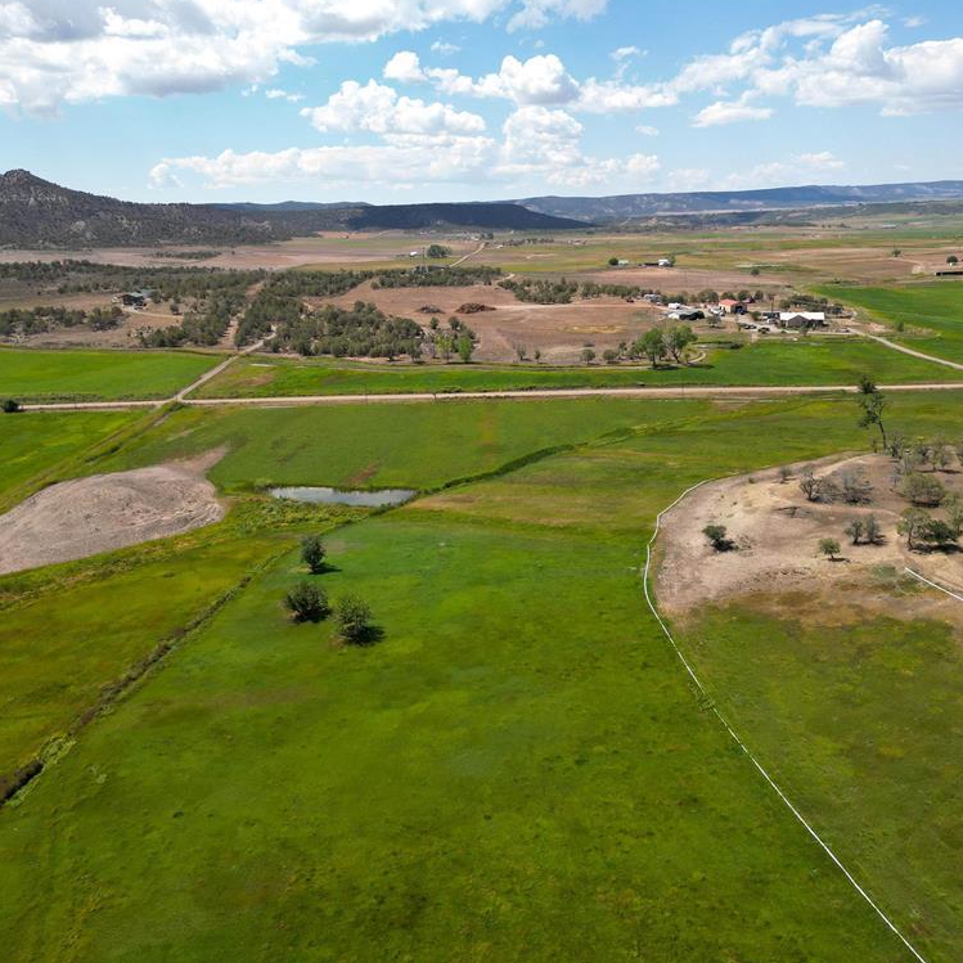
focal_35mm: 29
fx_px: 913
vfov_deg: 55.6
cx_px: 451
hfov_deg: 55.6
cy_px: 477
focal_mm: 6.72
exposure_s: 1/80
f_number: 1.7
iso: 100
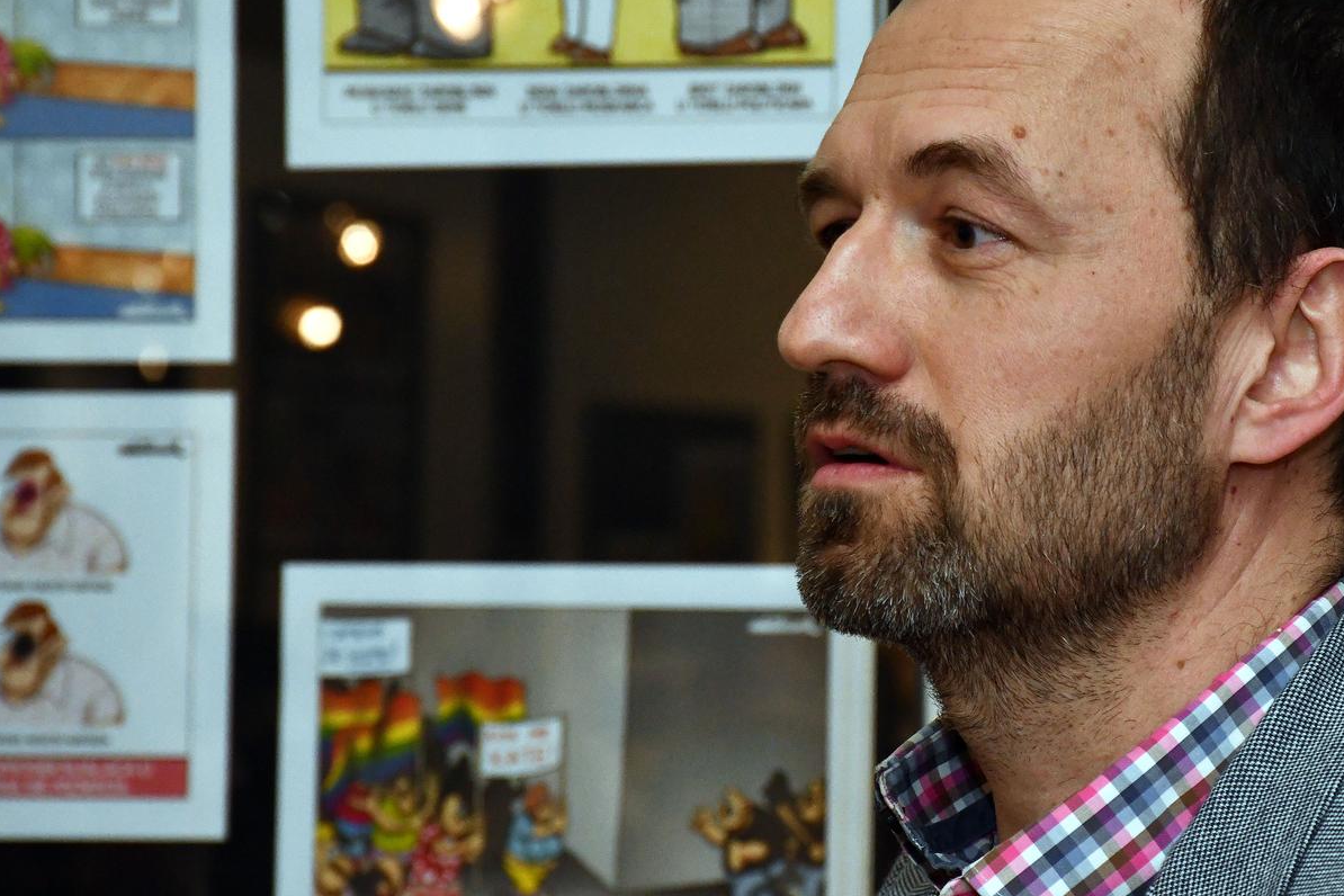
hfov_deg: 10.2
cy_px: 416
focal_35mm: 201
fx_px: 7503
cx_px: 897
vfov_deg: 6.8
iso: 2500
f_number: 9
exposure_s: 1/60
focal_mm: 100
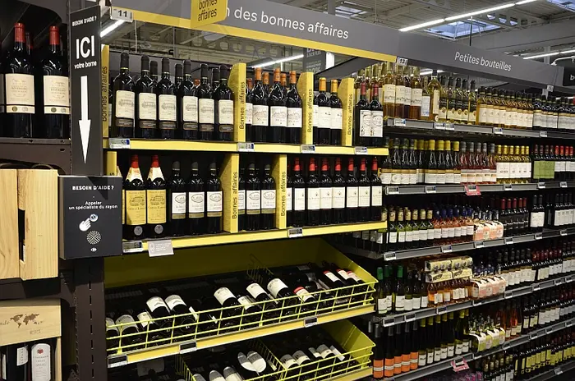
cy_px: 190
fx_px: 526
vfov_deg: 39.8
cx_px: 288
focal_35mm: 33
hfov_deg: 57.3
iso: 400
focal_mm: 22
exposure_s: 1/80
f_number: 4.5
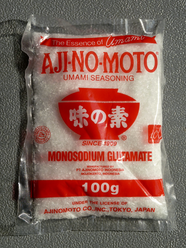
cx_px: 93
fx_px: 802
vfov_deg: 17.6
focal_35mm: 112
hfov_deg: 13.2
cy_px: 123
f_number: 6.3
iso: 100
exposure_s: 1/500
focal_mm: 18.2
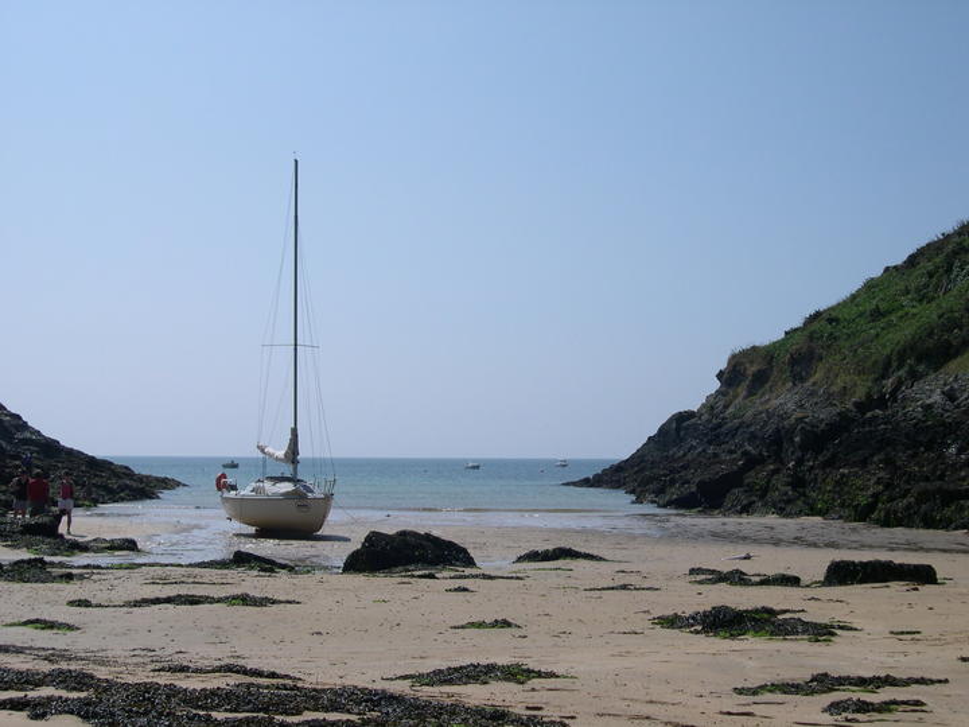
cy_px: 364
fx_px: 1456
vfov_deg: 28.0
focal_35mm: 52
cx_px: 484
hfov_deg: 36.8
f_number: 8.8
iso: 100
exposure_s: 1/354
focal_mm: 11.1
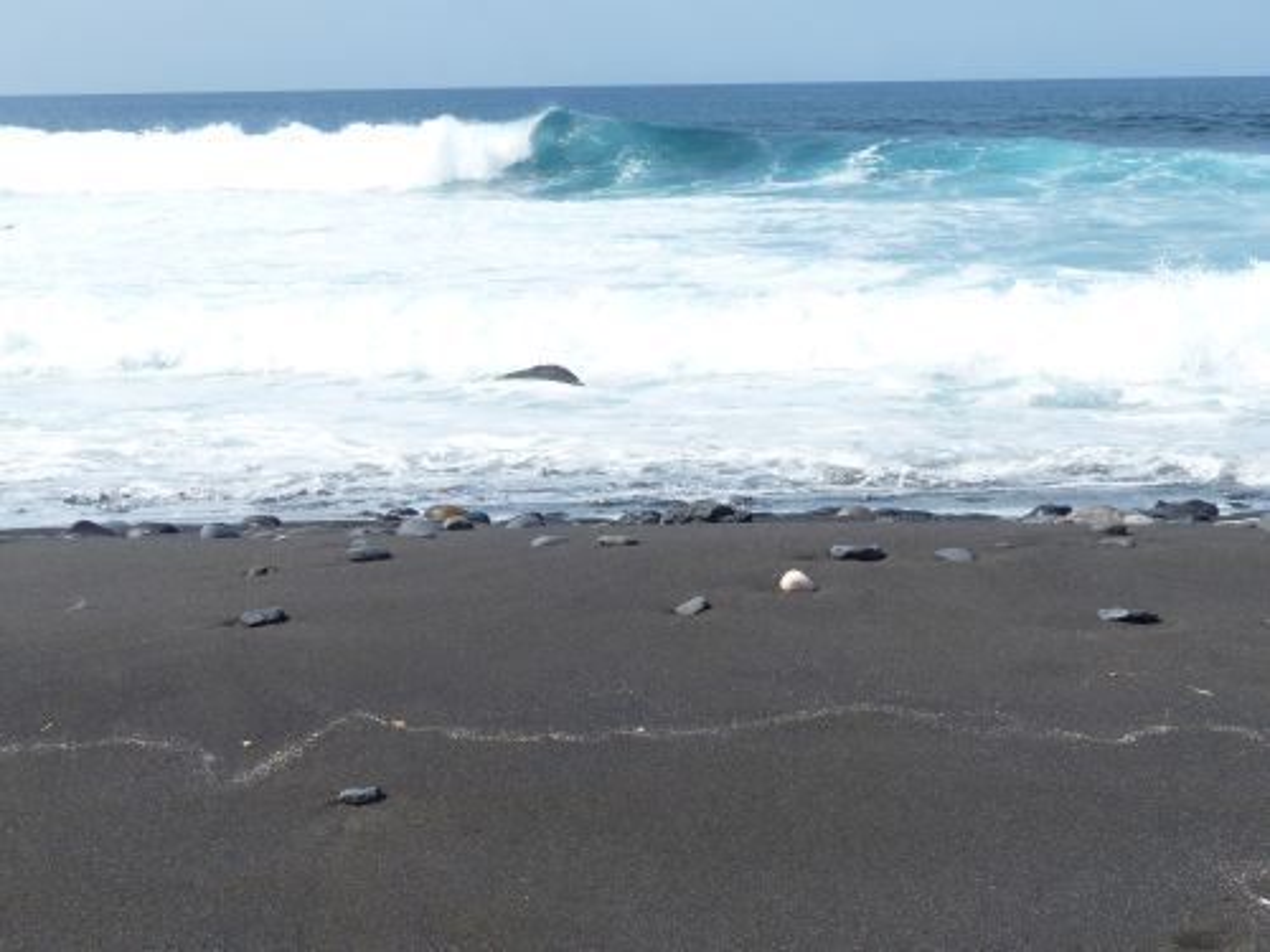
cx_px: 635
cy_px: 476
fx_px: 2752
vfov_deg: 19.6
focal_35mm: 75
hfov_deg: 26.0
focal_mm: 13.5
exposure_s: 1/1300
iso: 100
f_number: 4
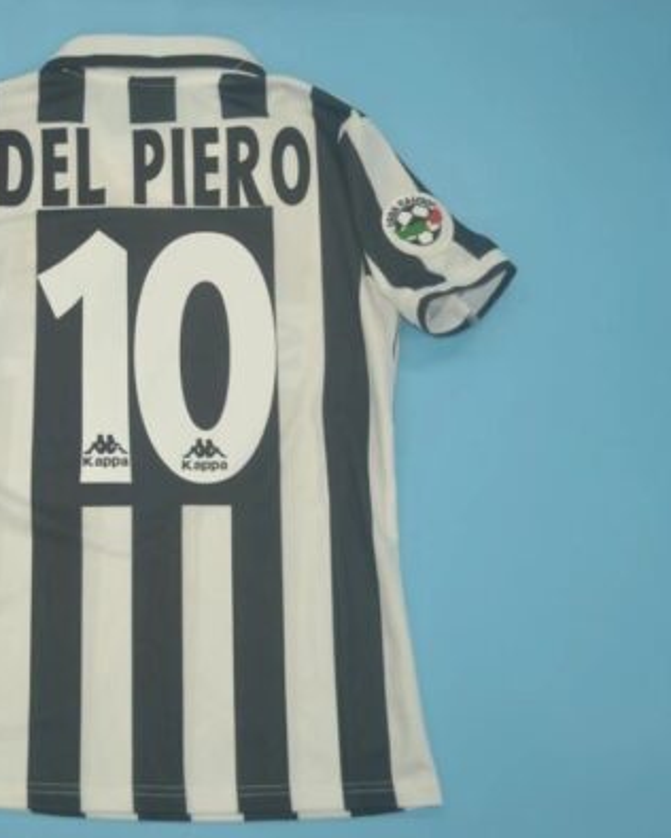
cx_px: 153
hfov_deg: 31.4
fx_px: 1167
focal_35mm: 47
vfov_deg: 39.5
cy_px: 418
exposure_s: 1/160
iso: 200
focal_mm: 22
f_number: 3.8
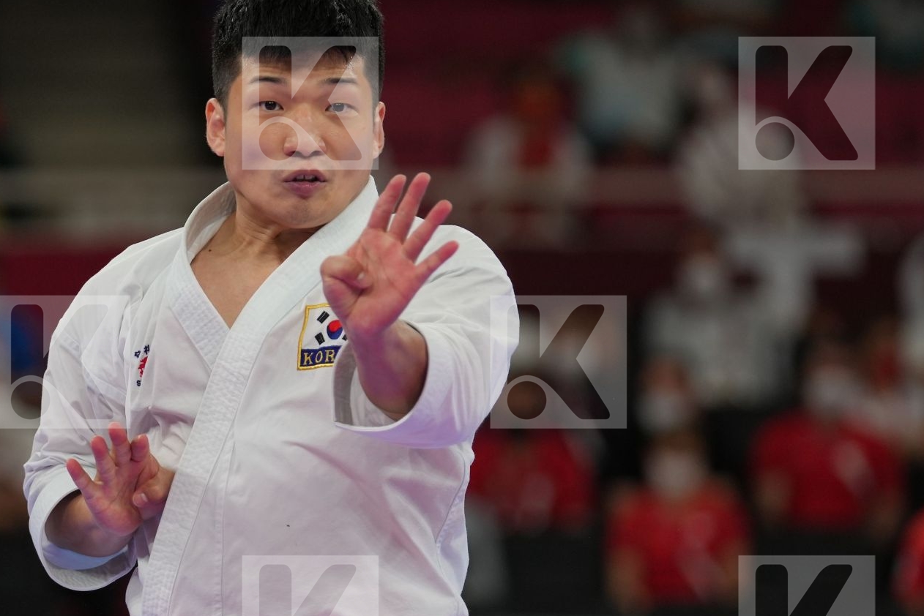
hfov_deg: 5.6
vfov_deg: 3.8
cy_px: 362
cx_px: 310
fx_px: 9370
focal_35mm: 365
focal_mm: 171
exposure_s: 1/1000
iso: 500
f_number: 2.8
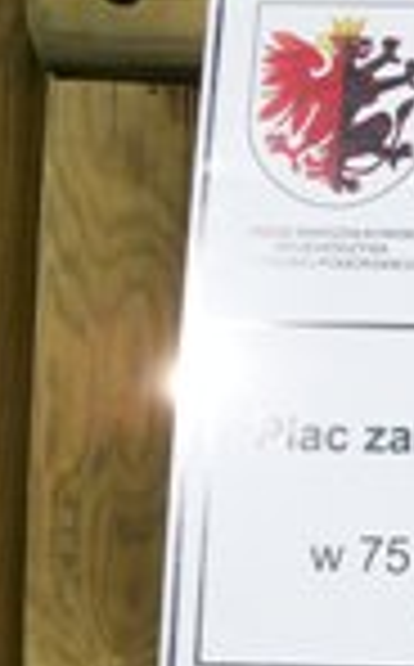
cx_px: 724
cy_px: 389
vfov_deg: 19.8
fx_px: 1903
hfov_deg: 11.6
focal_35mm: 105
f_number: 5.5
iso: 80
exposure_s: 1/1056
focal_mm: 5.7
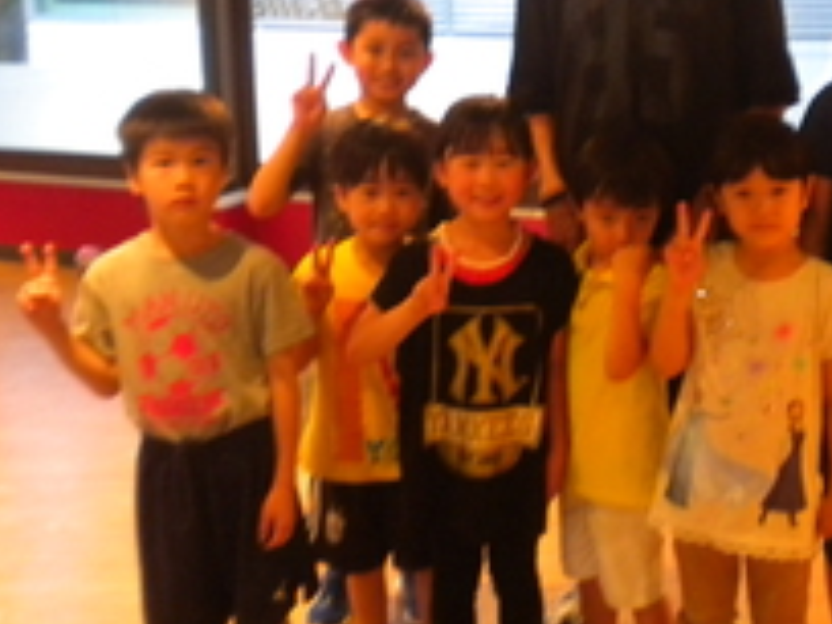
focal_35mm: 60
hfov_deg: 31.5
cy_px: 135
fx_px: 1442
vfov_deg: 24.1
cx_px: 648
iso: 400
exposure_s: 1/9.5
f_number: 3.1
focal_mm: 6.3
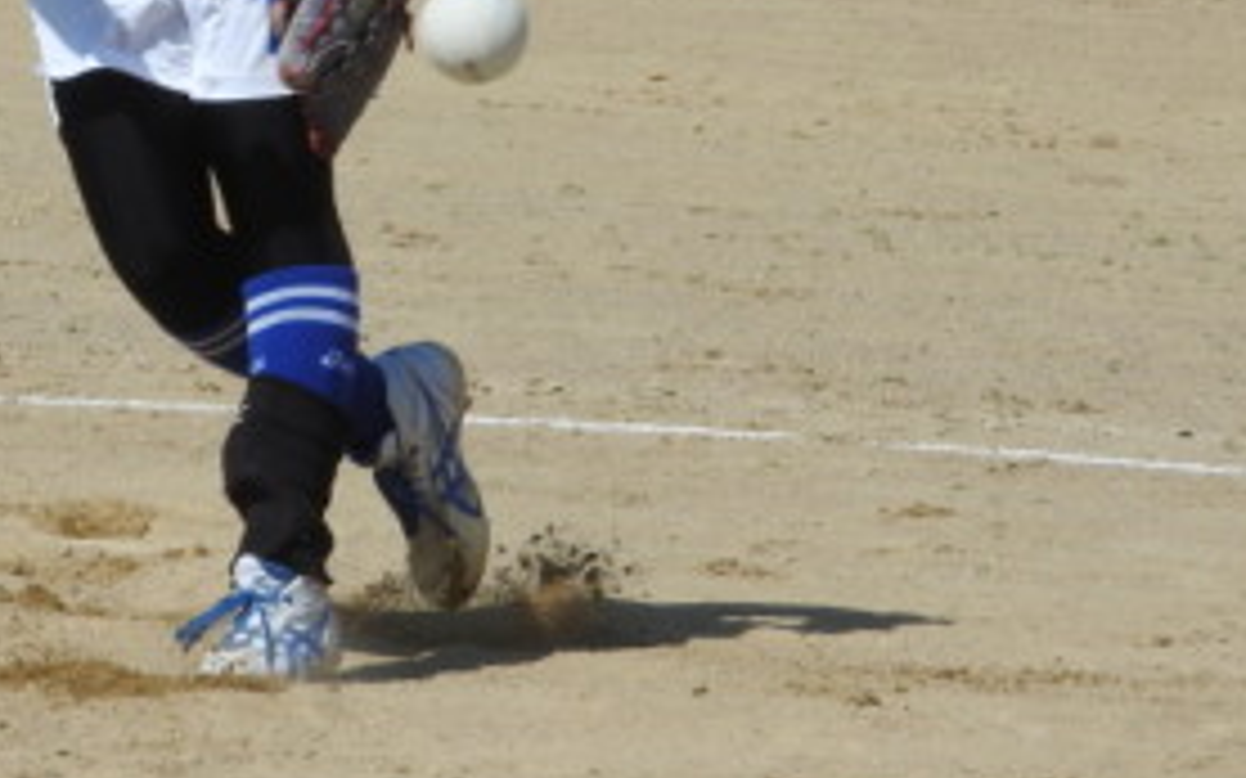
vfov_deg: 2.3
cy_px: -166
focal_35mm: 574
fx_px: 19488
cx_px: 387
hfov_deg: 3.7
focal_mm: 44.8
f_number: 5.5
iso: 100
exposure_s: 1/1000
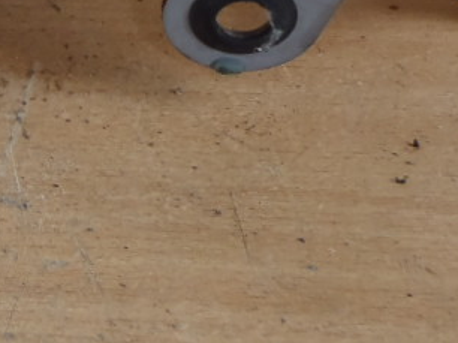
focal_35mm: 159
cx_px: -198
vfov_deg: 8.9
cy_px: -291
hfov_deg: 12.0
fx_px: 2102
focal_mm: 6.83
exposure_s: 1/40
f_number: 4.6
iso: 100
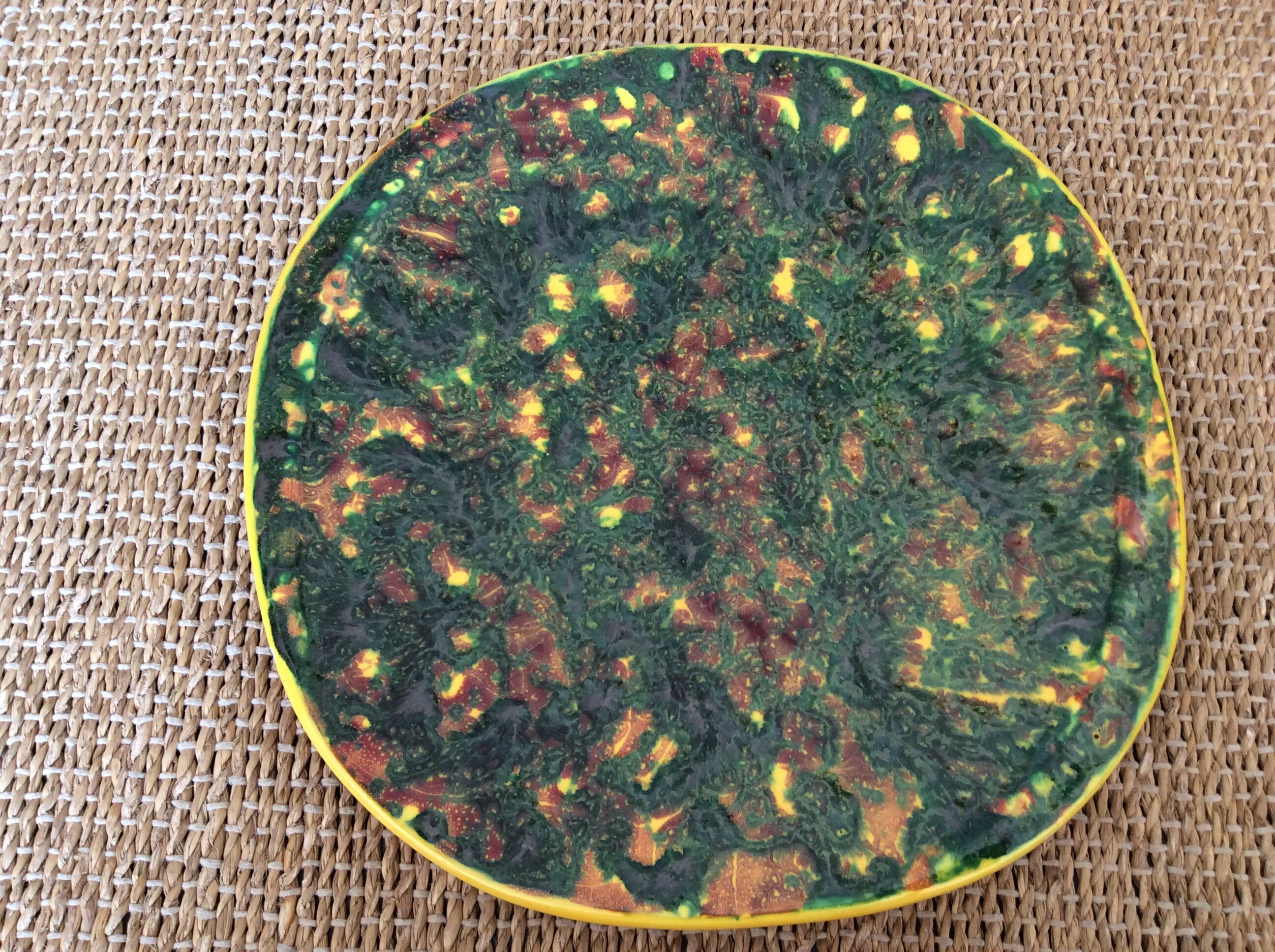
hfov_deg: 56.9
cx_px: 638
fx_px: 1177
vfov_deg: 44.1
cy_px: 476
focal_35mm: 32
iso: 50
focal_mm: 3.3
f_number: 2.4
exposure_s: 1/25
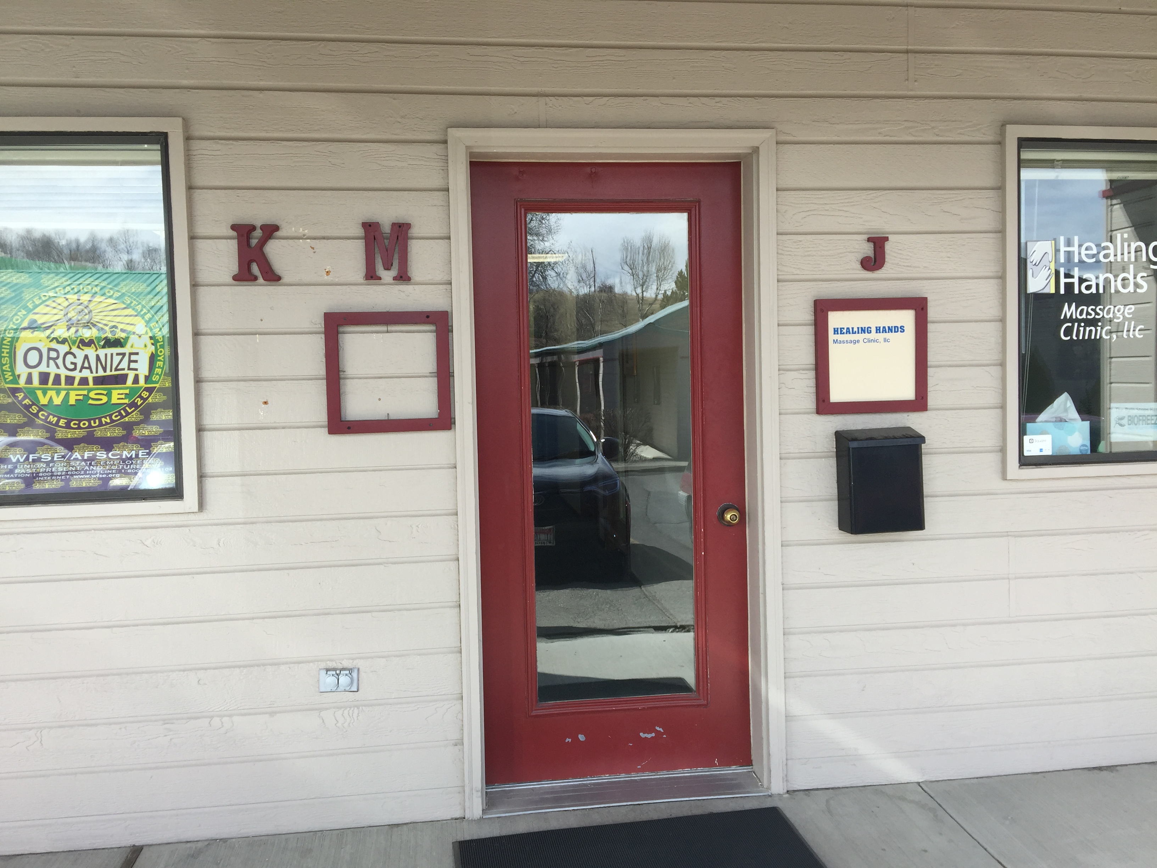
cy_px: 434
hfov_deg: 61.7
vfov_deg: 48.2
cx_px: 578
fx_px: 969
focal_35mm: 29
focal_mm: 4.15
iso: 32
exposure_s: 1/549
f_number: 2.2
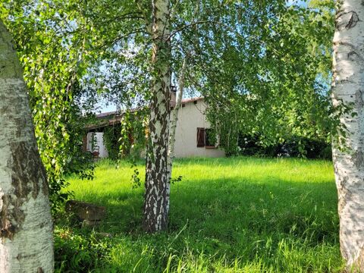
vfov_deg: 53.1
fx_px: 273
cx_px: 182
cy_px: 136
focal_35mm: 26
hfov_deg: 67.3
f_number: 1.8
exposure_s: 1/458
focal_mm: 5.4
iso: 40
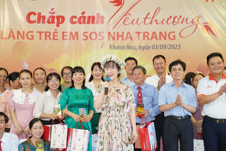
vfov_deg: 19.2
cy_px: 76
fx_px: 446
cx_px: 112
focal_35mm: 71
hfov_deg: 28.5
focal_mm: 70
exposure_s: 1/125
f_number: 4
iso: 1600
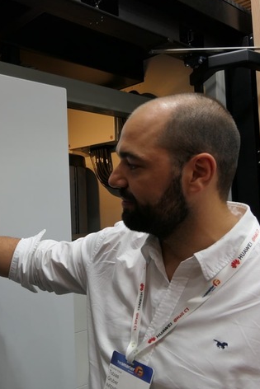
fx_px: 401
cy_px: 190
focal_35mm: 37
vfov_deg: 51.9
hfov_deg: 34.6
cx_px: 44
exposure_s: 1/80
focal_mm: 8.8
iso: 125
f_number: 2.8
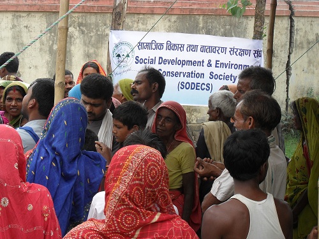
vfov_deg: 16.6
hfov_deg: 22.0
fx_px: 820
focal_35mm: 89
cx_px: 160
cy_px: 120
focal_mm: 15.7
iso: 100
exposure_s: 1/90
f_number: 5.5
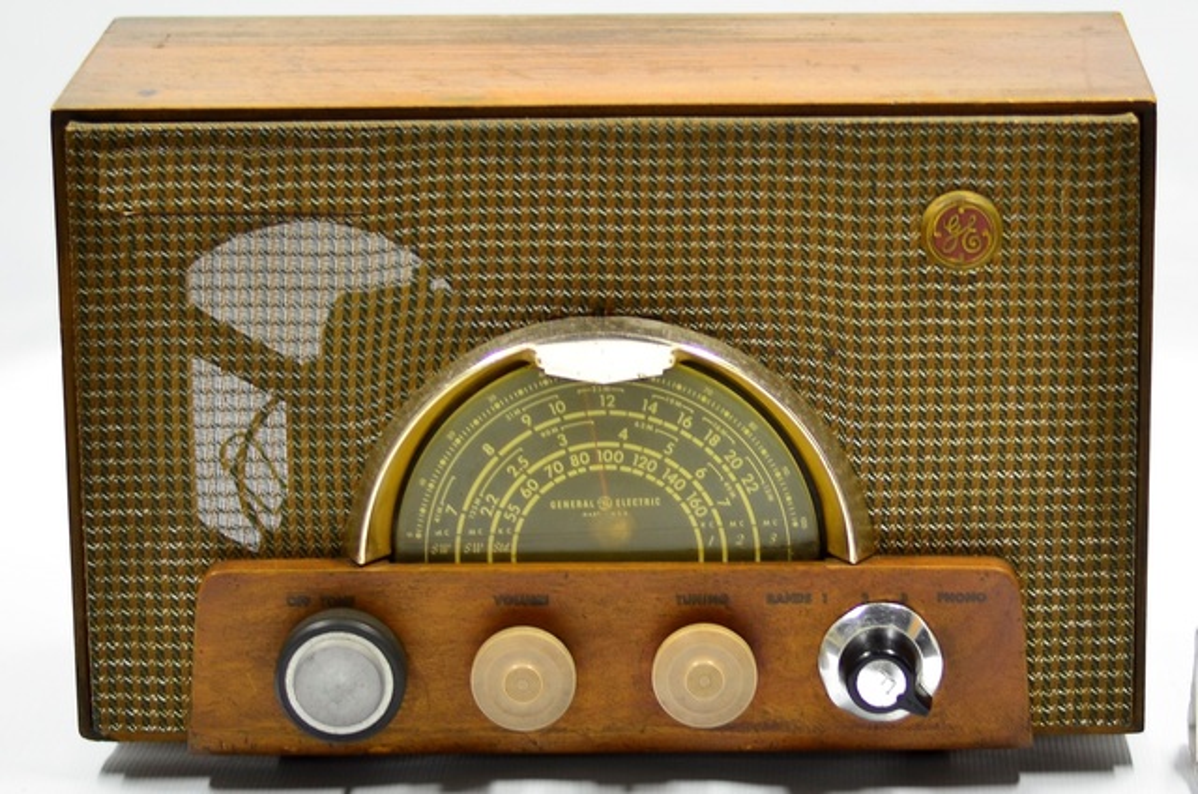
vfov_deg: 18.1
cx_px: 599
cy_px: 397
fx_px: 2491
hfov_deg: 27.0
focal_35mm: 75
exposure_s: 1/50
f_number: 1.8
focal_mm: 50
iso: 200
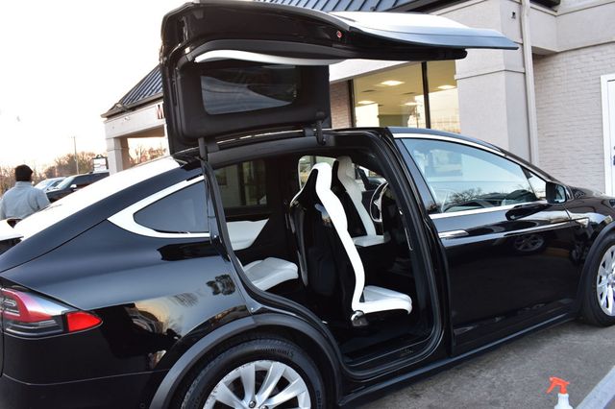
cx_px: 308
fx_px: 512
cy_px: 204
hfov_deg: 62.0
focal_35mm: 30
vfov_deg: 43.6
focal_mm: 20
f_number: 7.1
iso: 400
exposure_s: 1/40
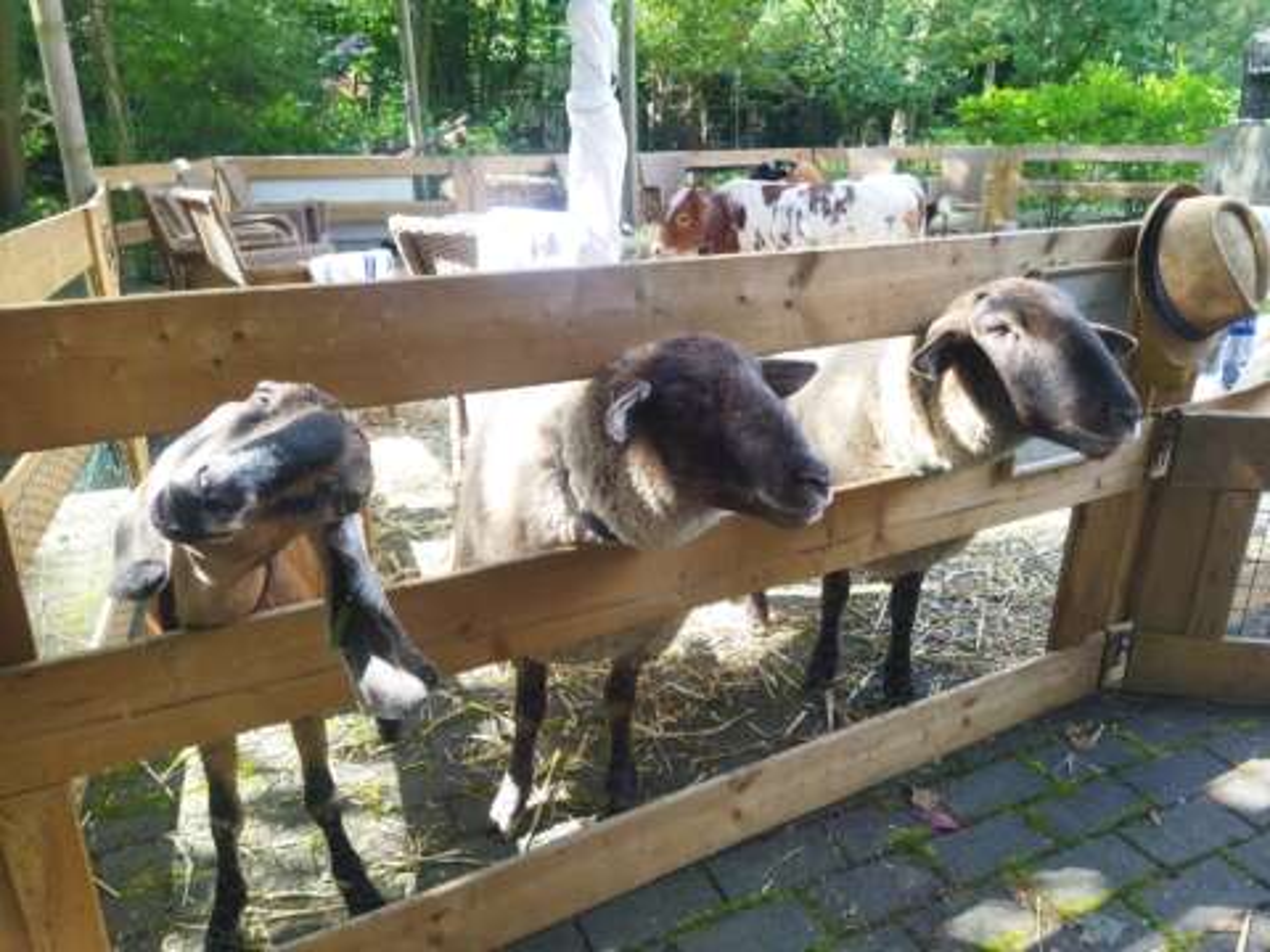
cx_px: 635
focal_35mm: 27
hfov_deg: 65.3
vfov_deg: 51.4
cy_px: 476
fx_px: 991
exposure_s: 1/153
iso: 99
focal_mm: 4.71
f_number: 1.79
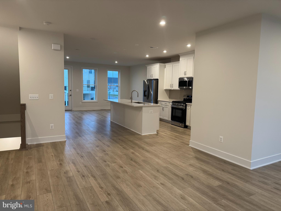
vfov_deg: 56.8
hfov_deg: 71.6
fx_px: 195
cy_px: 106
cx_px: 140
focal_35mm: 24
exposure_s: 1/120
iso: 160
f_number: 1.78
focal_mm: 6.76
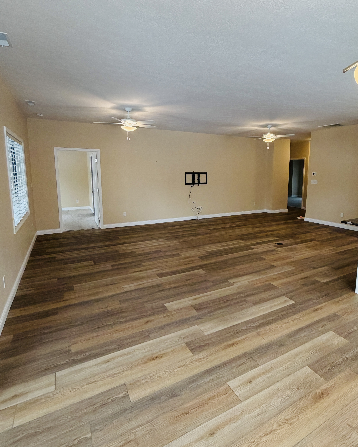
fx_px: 252
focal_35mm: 19
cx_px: 198
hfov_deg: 70.7
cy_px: 207
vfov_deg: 83.1
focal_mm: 2.22
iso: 250
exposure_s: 1/120
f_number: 2.2
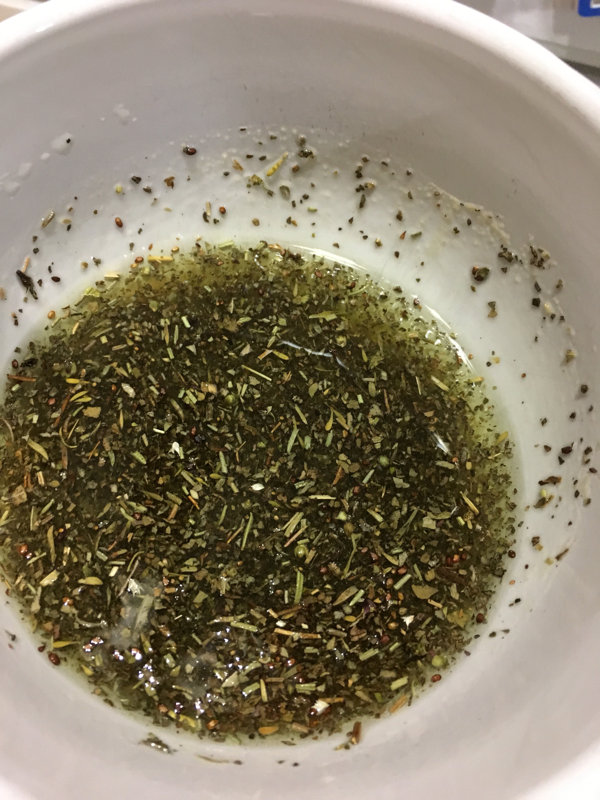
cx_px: 300
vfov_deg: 61.7
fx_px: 670
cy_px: 400
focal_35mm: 29
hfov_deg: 48.2
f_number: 2.2
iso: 200
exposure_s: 1/30
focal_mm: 4.15
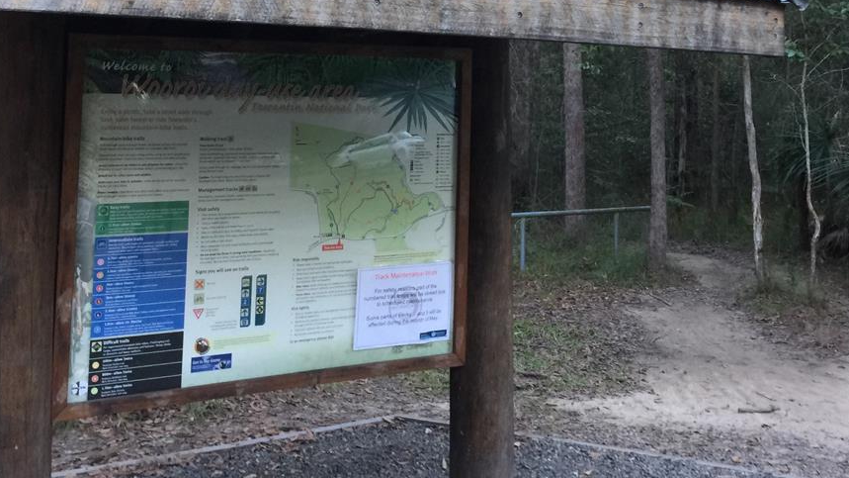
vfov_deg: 23.9
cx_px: 457
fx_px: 1080
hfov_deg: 42.9
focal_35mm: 48
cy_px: 12
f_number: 2.2
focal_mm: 4.15
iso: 40
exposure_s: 1/17
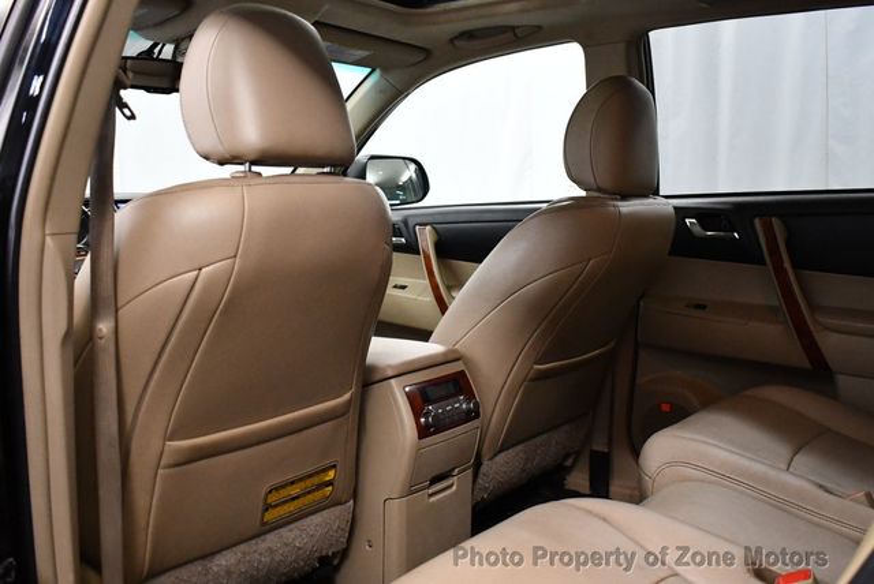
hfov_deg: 53.1
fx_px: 875
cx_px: 437
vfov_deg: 36.9
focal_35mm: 36
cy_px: 292
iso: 3200
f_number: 3.5
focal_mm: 18
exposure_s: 1/125
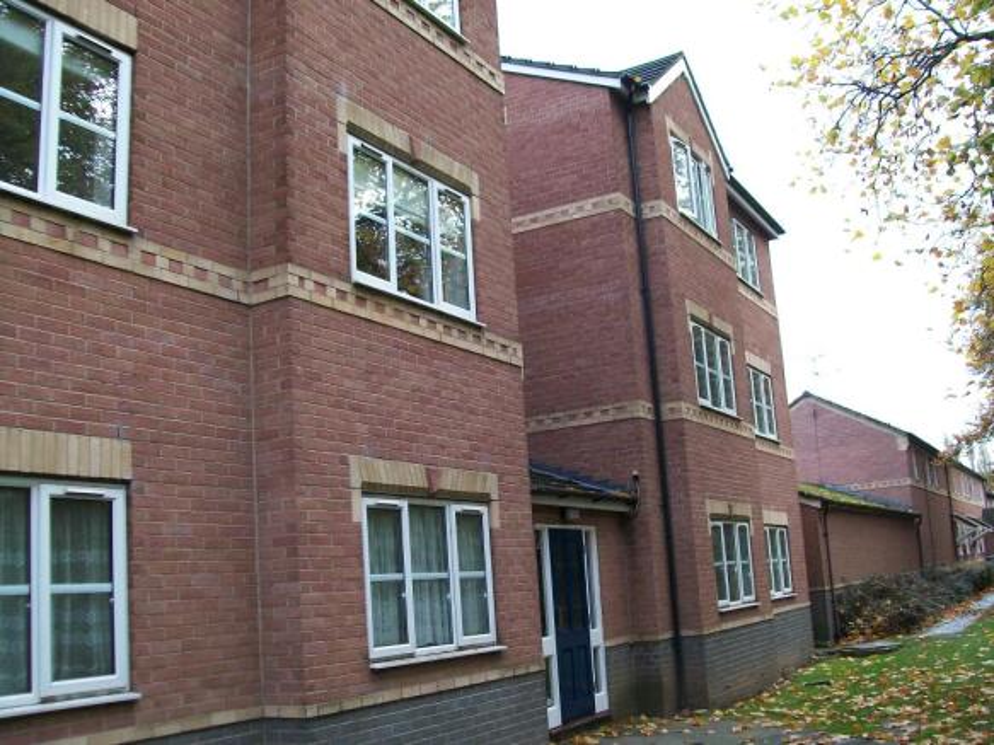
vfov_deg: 39.6
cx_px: 497
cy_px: 372
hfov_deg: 51.4
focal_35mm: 36
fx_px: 1034
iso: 80
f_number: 2.7
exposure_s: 1/125
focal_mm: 6
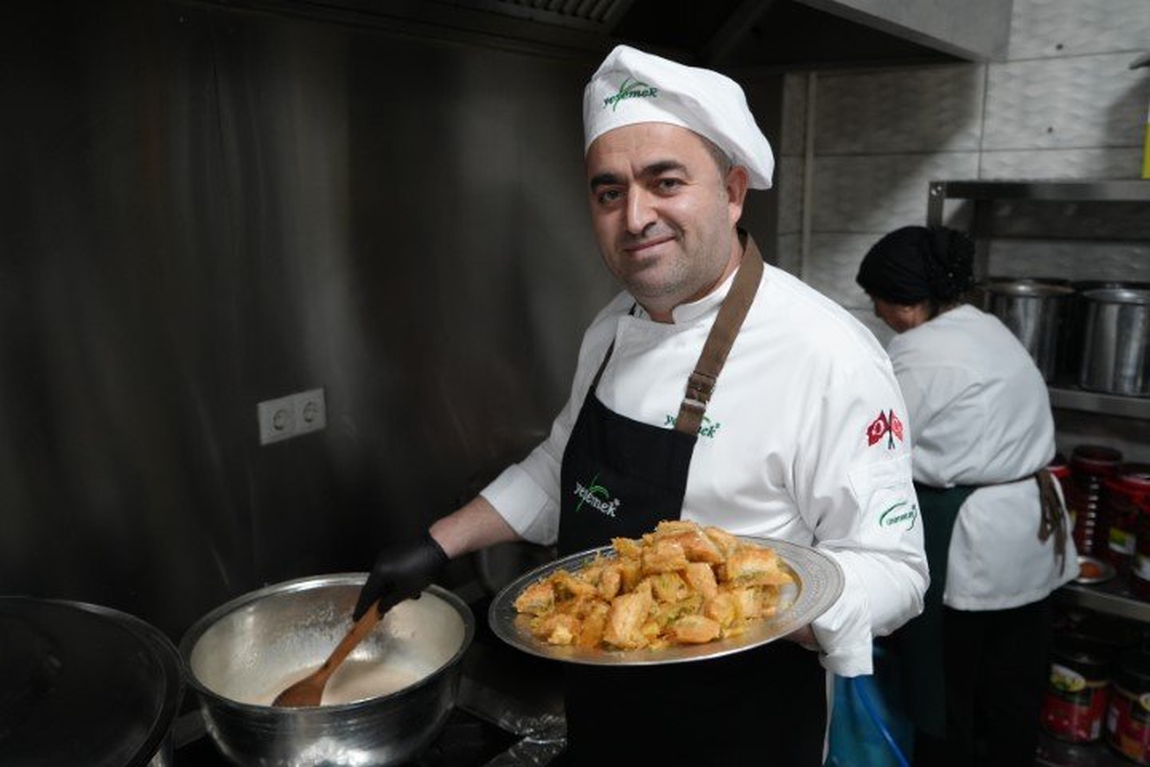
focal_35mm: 30
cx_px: 575
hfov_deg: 61.9
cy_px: 384
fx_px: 958
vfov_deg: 43.6
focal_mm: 30
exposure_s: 1/160
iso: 3200
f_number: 4
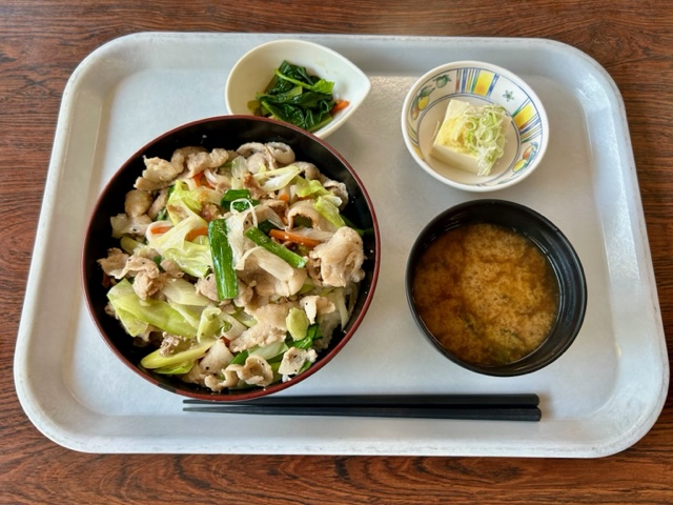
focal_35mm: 26
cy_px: 252
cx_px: 336
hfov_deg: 67.3
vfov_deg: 53.1
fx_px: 505
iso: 64
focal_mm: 5.7
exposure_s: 1/121
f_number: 1.5
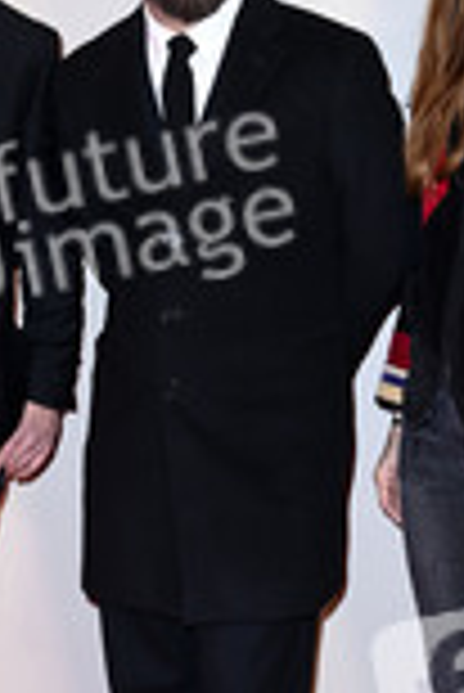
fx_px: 2199
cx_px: 194
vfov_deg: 17.9
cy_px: 446
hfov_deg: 12.0
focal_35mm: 114
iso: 800
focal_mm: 44
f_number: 5.6
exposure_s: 1/200
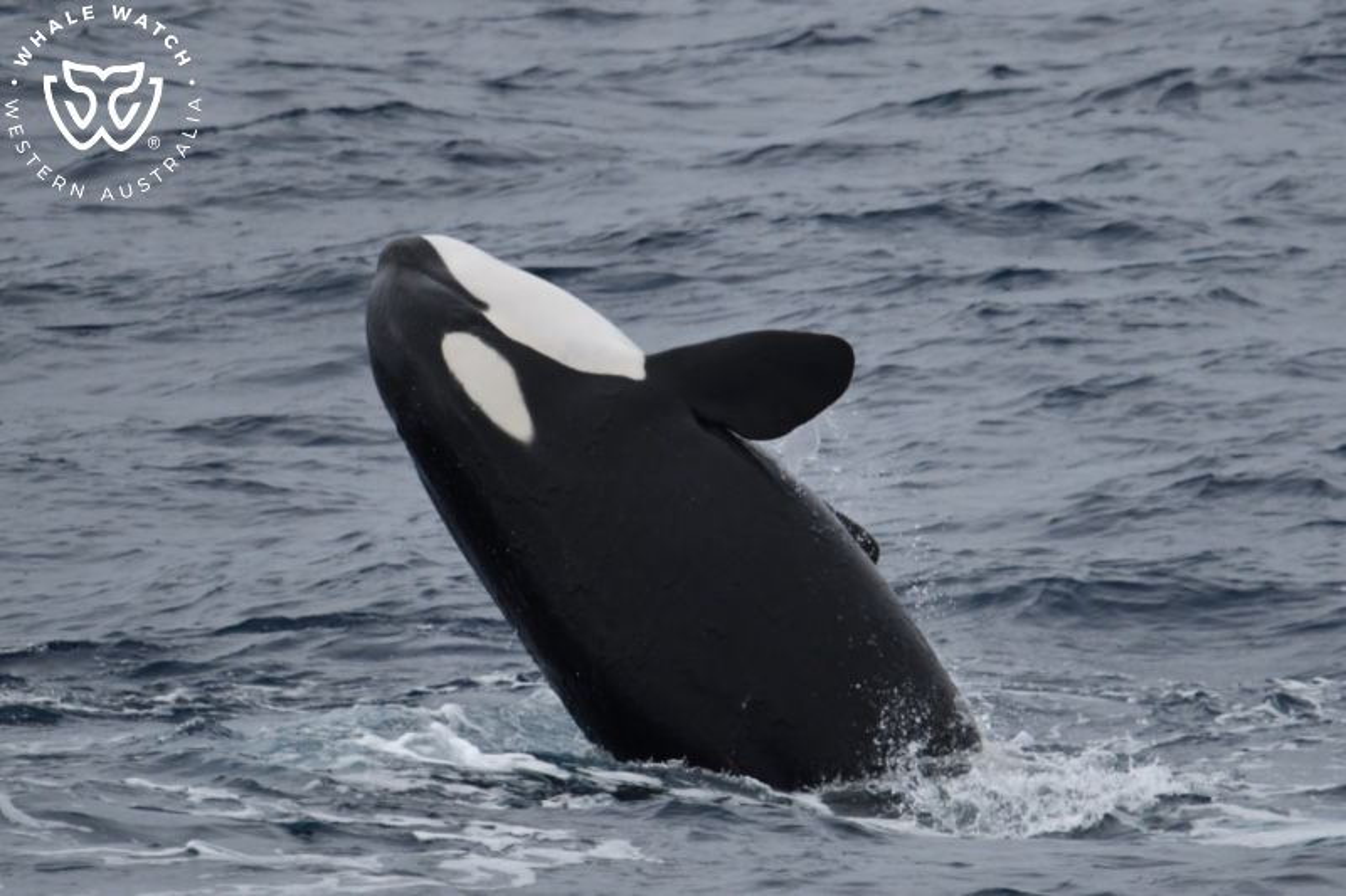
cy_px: 448
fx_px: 22427
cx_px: 673
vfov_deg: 2.3
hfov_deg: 3.4
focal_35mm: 600
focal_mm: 600
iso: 1100
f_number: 6.3
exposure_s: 1/8000
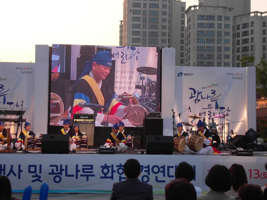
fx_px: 501
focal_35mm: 65
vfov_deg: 22.6
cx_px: 134
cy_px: 100
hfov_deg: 29.8
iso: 80
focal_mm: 13.9
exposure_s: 1/125
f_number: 4.5
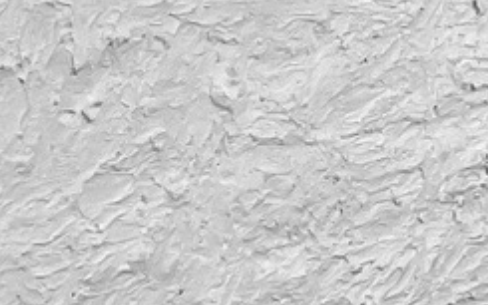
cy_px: -88
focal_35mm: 201
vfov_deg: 6.5
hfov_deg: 9.3
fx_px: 2673
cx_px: 1193
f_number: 1.8
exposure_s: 1/105
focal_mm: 3
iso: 64
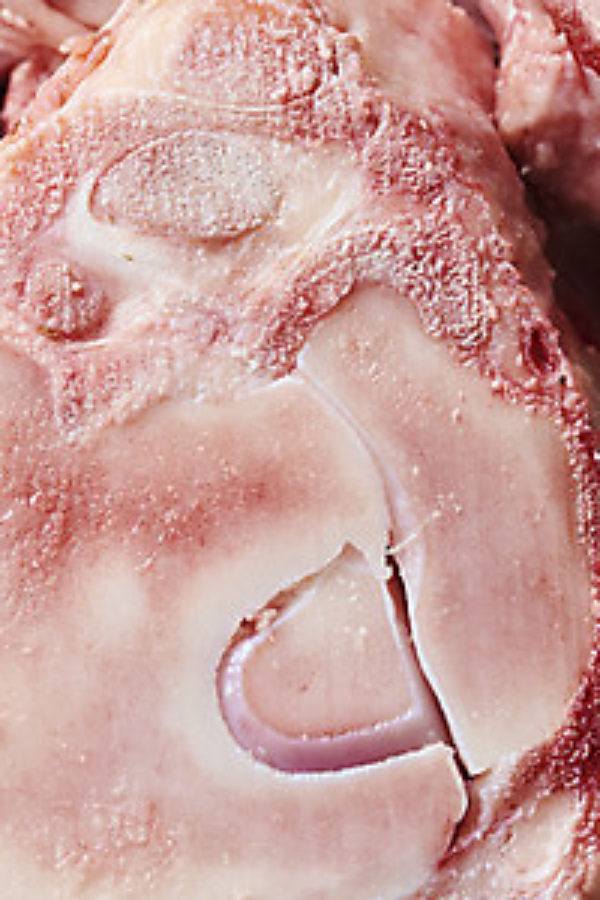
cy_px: 504
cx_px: 220
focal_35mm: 140
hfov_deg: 9.8
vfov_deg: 14.7
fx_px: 3500
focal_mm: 105
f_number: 20
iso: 100
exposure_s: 1/125
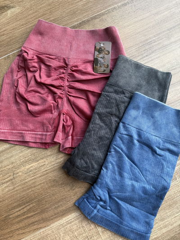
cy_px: 120
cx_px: 90
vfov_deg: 71.6
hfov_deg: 56.8
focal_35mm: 24
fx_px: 166
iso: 64
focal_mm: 6.76
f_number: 1.78
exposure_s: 1/203
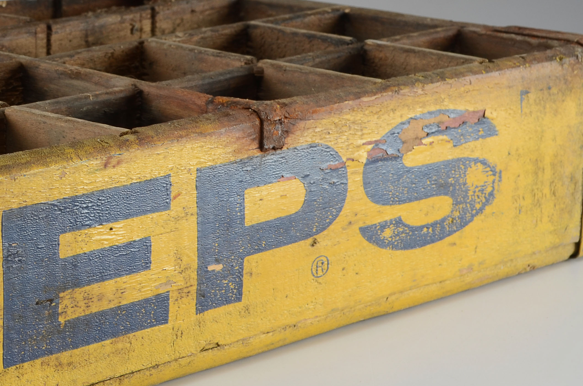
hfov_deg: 16.4
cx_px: -19
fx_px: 1974
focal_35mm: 122
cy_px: 152
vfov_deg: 11.2
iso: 100
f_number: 11
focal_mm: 35
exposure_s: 1/80
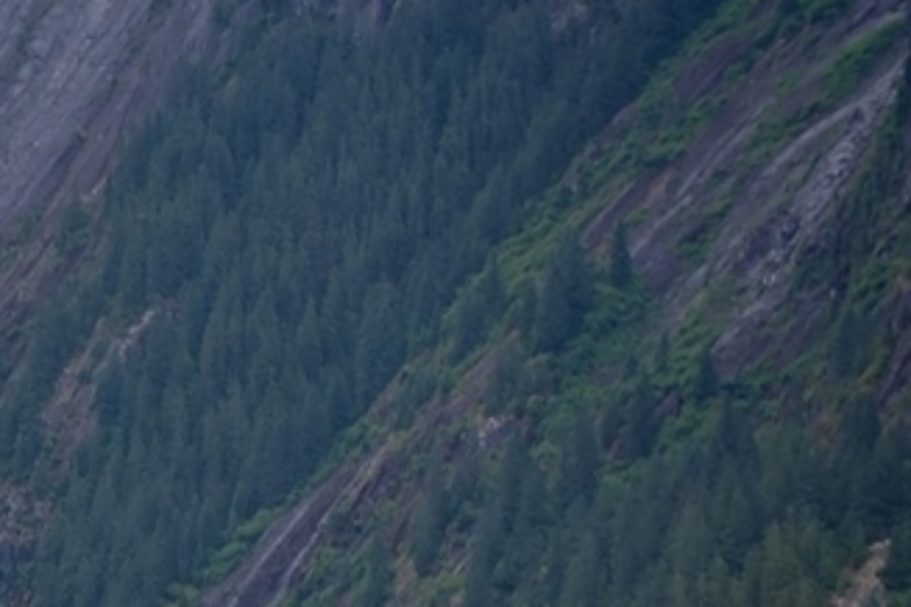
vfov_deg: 5.0
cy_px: 590
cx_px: -763
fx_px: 6933
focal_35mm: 274
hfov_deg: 7.3
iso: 100
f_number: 7.1
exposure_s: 1/200
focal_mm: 70
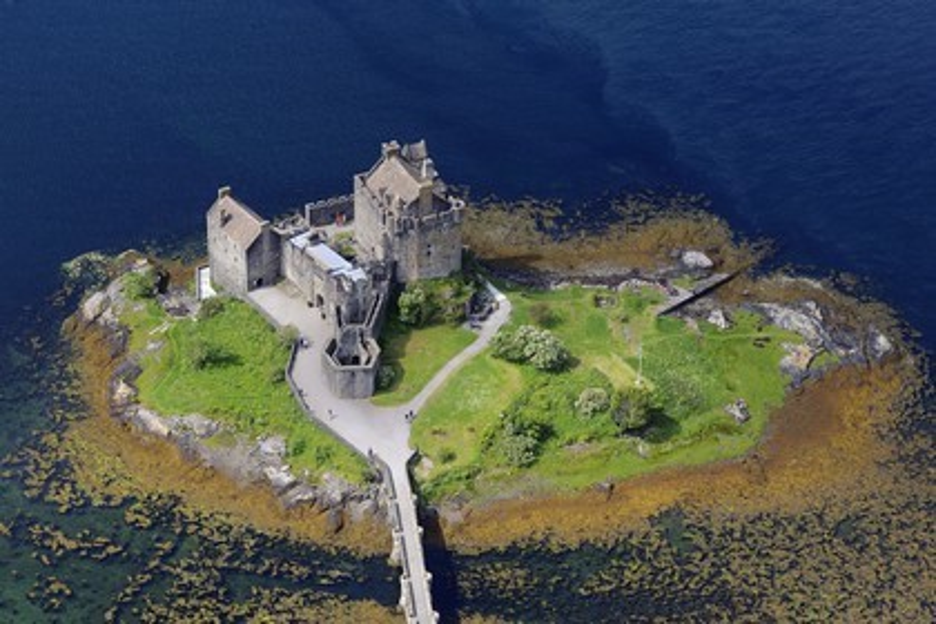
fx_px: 2236
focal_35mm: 86
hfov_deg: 23.6
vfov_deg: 15.9
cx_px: 468
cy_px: 312
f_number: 6.3
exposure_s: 1/800
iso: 400
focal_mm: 86
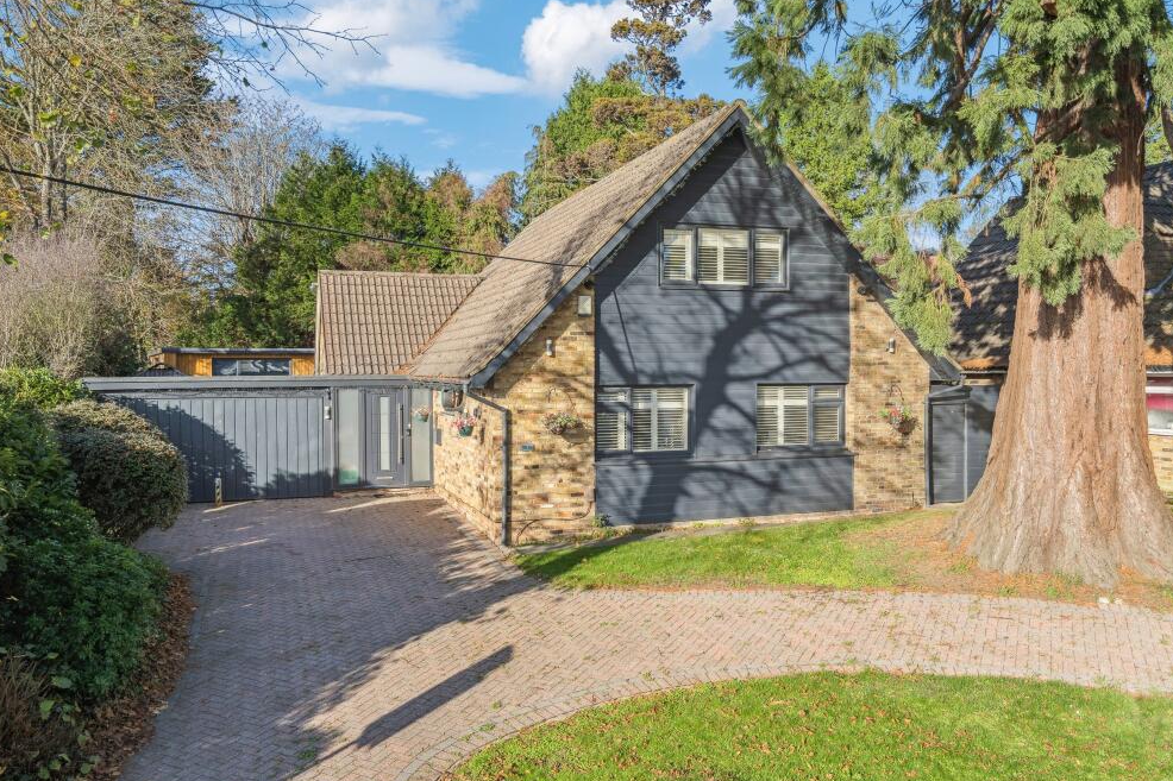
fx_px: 880
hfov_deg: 67.4
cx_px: 600
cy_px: 400
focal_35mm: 27
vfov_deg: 47.9
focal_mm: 26
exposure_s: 1/1000
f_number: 5.6
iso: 320
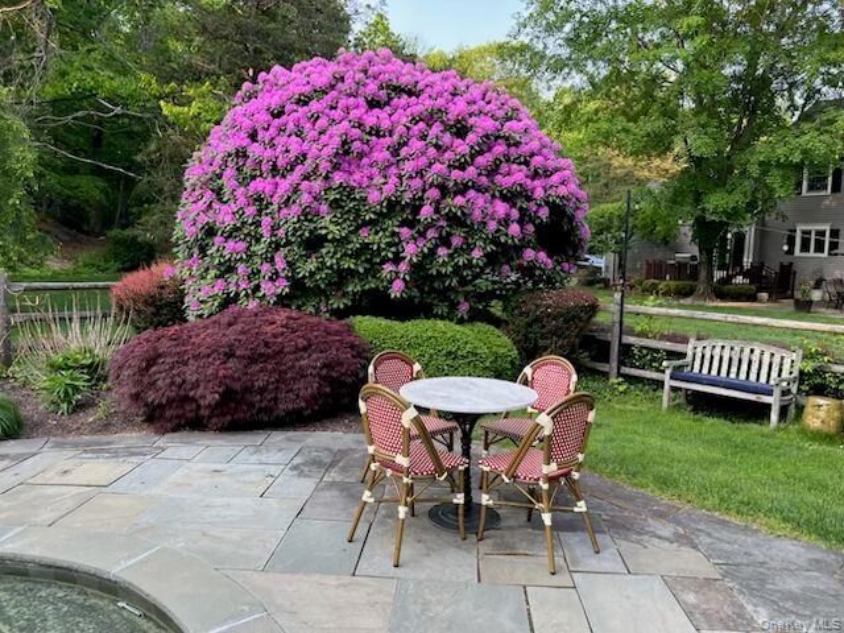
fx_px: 634
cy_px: 316
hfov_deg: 67.3
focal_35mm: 26
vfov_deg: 53.1
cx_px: 422
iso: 50
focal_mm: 5.7
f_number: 1.5
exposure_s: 1/306
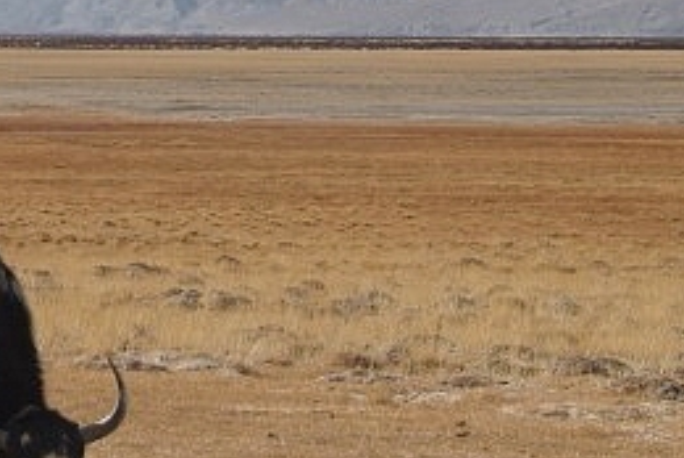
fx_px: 4032
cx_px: 71
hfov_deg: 9.7
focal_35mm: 212
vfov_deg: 6.5
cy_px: 125
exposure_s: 1/350
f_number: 9.5
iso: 200
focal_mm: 46
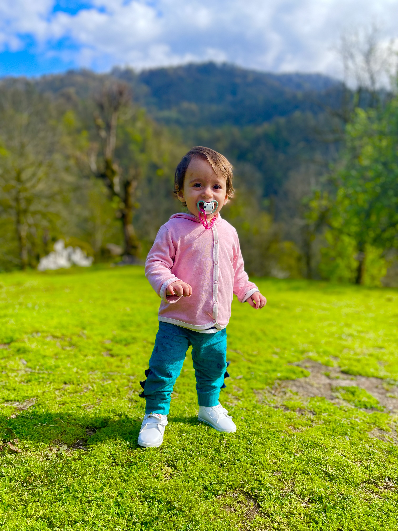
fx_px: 399
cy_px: 266
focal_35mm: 26
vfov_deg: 67.3
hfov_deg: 53.1
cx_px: 199
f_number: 1.6
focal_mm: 5.1
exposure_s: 1/2203
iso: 50
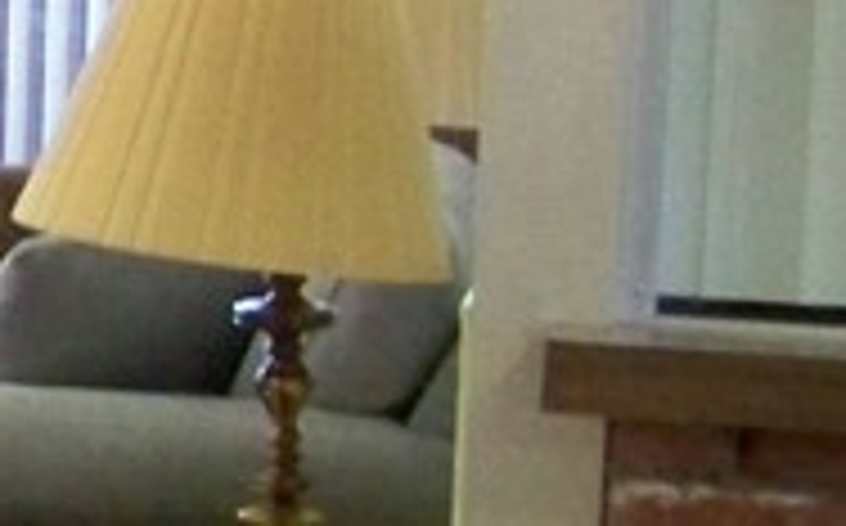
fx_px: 4398
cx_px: -1418
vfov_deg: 6.9
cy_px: 283
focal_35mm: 191
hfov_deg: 9.4
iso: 640
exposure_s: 1/30
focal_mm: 5.85
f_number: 2.8
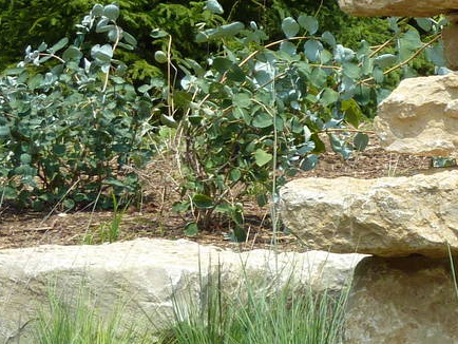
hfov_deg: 7.9
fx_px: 3270
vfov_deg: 6.0
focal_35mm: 247
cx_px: 594
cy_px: 127
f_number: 4.1
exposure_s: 1/500
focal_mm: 11
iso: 80
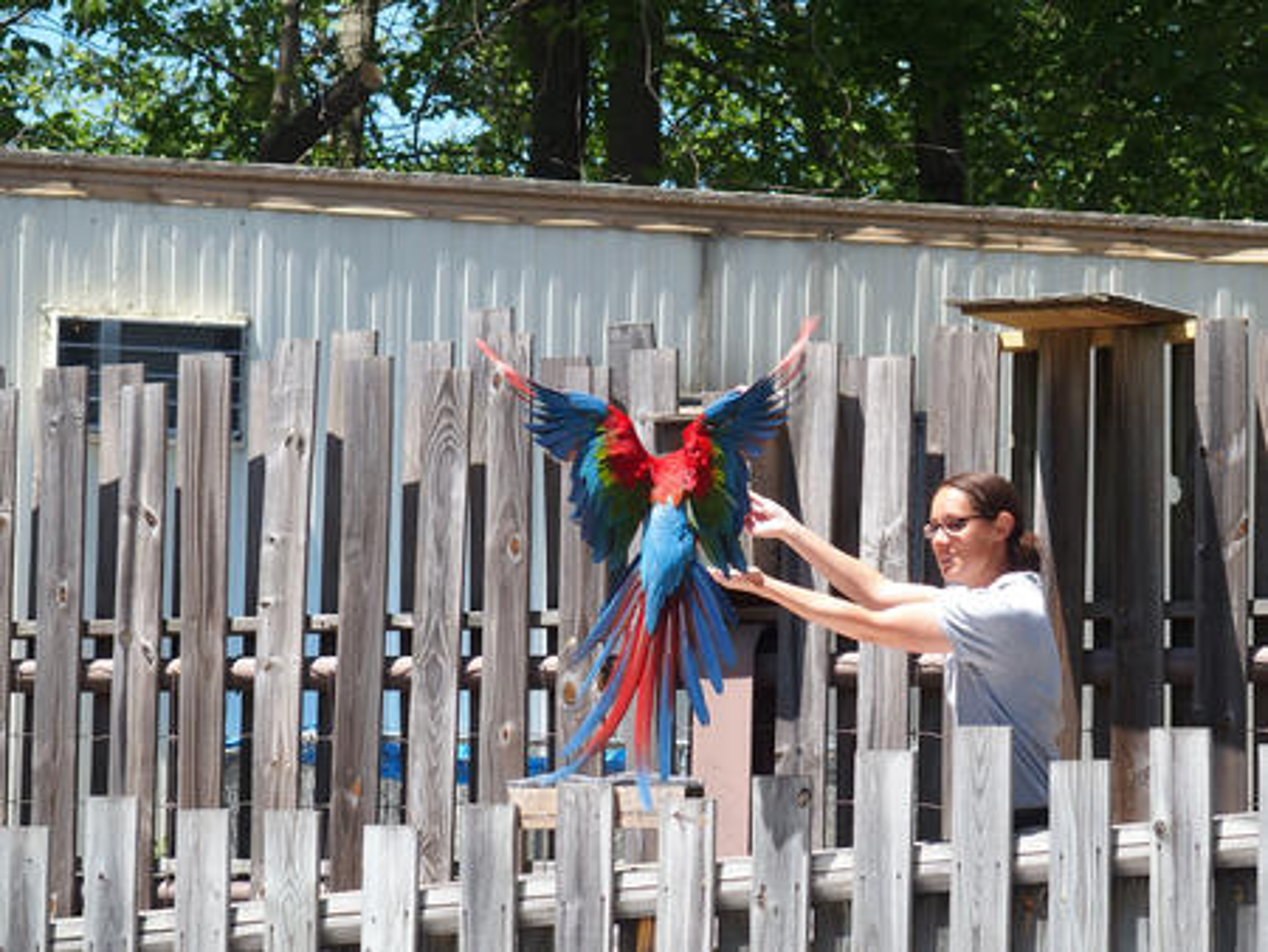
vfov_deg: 8.2
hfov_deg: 10.9
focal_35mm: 182
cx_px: 634
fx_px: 6670
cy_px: 476
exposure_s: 1/500
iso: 100
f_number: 3.5
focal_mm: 38.6
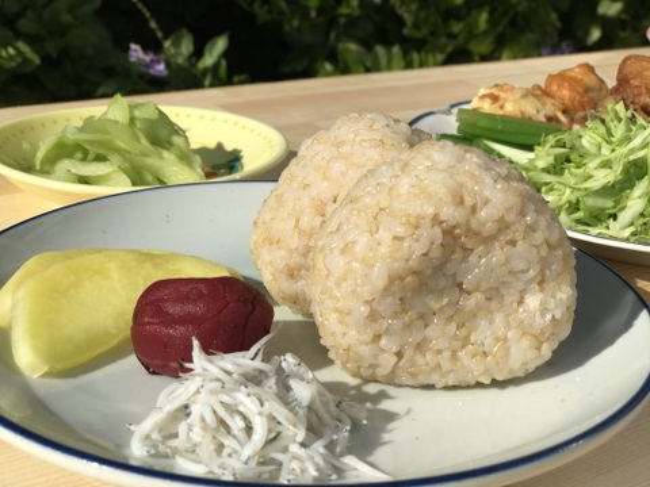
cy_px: 244
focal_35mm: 57
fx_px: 1070
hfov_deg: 33.8
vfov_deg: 25.7
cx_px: 325
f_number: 2.8
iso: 20
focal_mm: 6.6
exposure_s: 1/1996
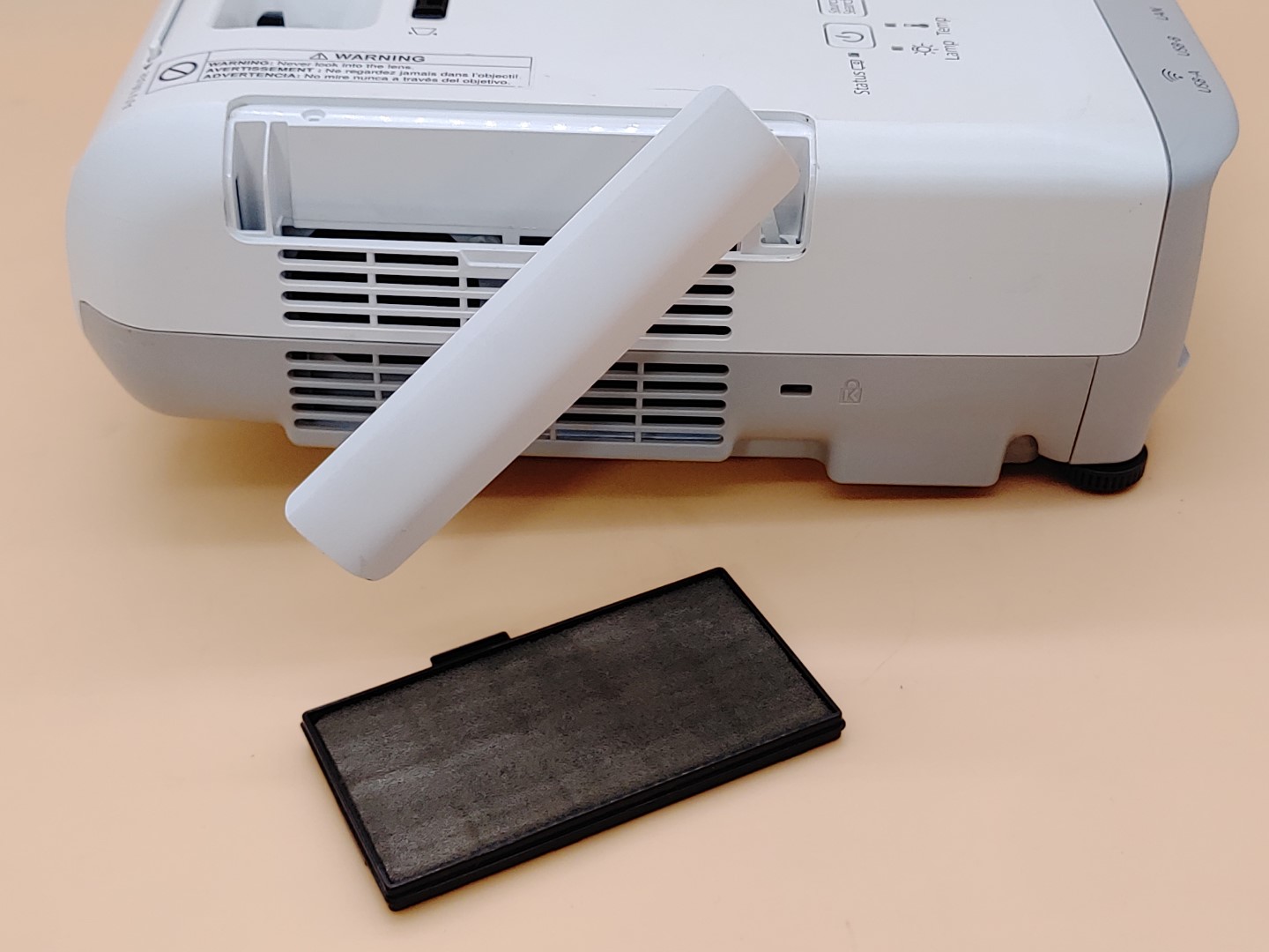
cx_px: 634
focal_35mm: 49
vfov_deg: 29.7
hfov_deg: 38.9
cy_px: 476
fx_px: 1796
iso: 50
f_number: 1.8
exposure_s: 1/86
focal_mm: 4.36
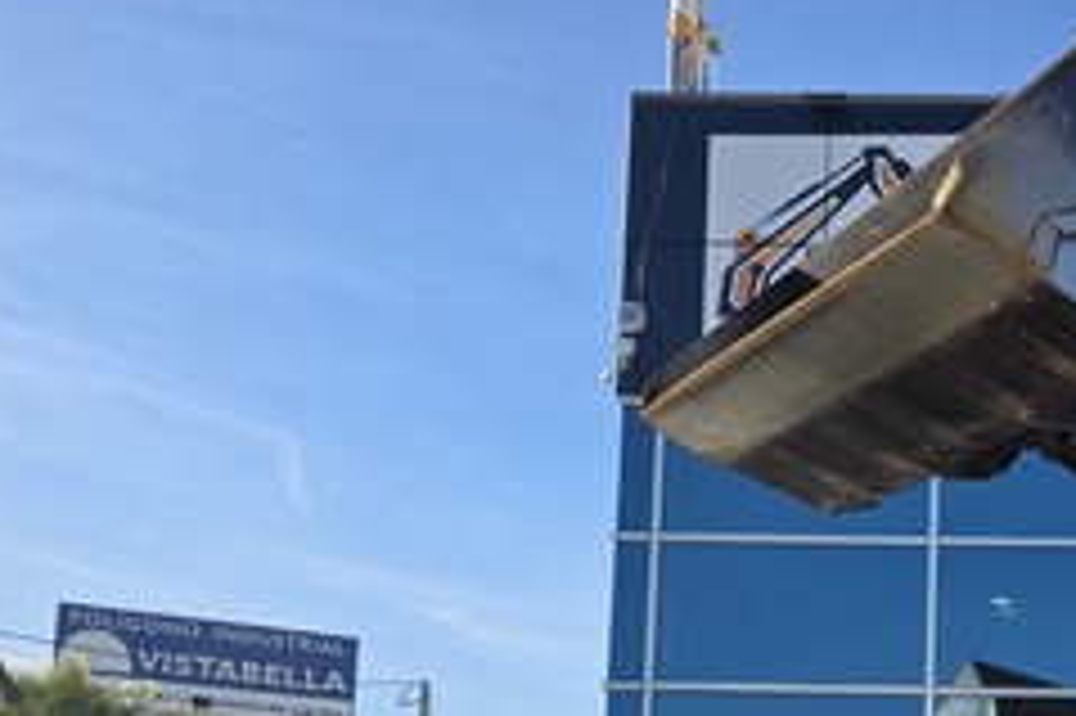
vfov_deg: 22.6
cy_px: 869
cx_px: 1110
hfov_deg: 32.9
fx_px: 1643
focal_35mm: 55
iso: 80
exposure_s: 1/3084
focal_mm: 6.3
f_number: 1.7
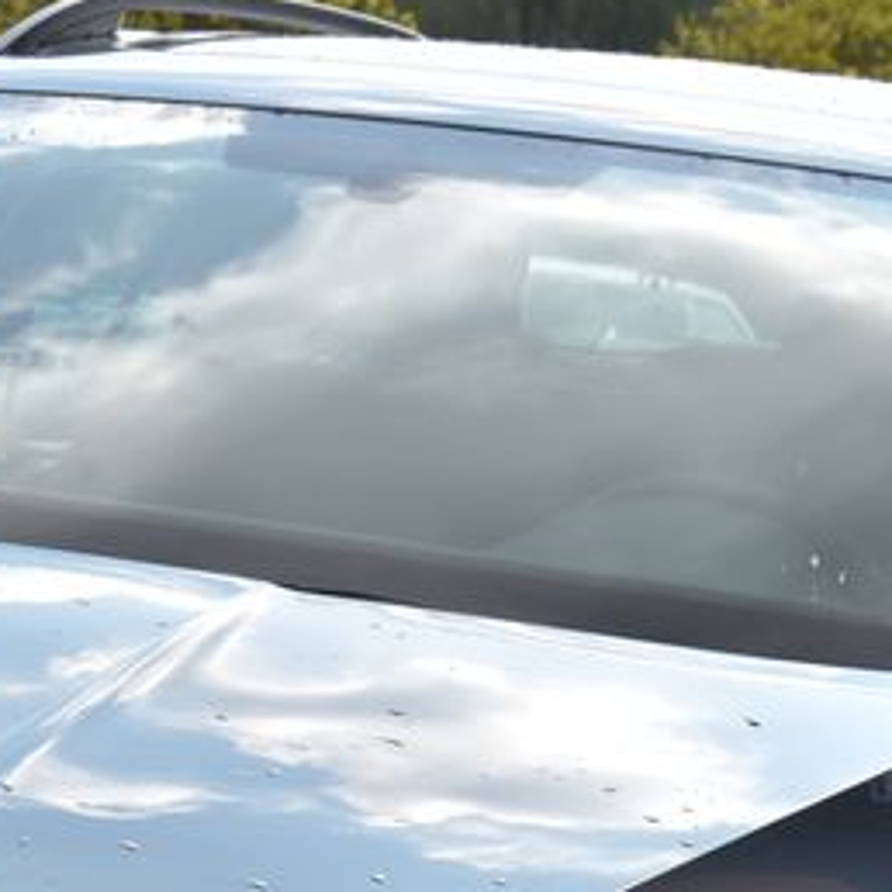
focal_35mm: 162
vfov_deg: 10.6
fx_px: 4723
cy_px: 1106
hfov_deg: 10.7
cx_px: 7
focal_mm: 48
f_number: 8
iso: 500
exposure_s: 1/320
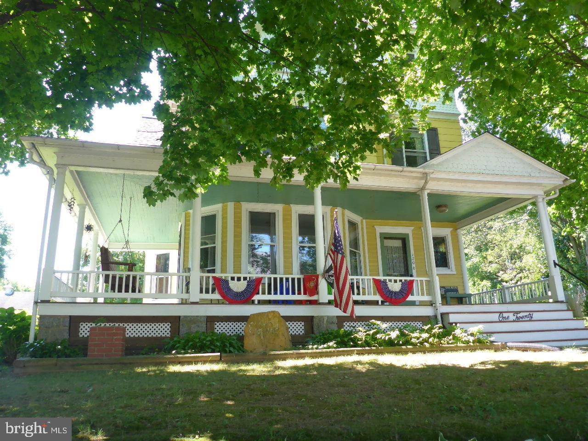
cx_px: 294
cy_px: 220
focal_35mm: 28
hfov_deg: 63.4
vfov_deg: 49.7
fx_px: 476
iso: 100
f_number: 3.3
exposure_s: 1/80
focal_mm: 4.9
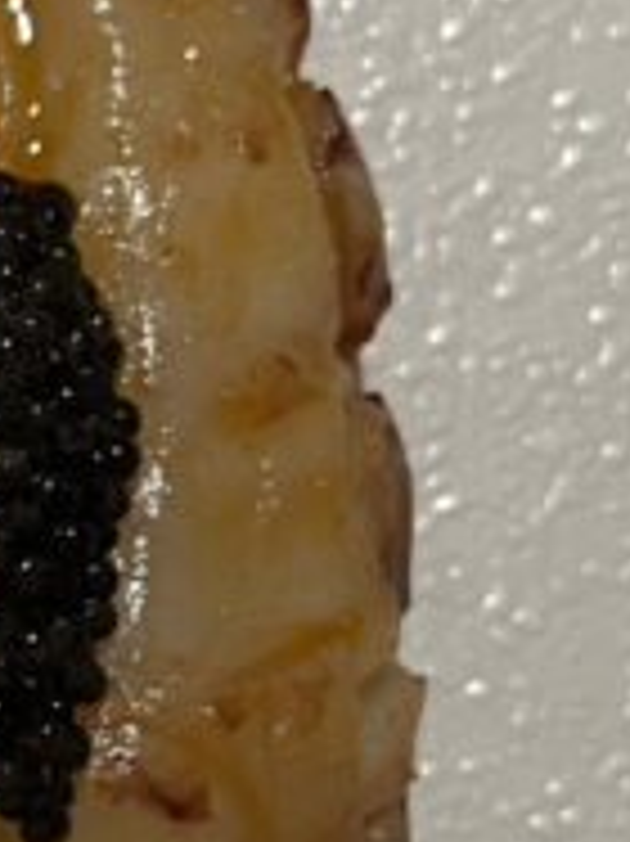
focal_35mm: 139
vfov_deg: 14.1
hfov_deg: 10.1
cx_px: -468
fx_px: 3377
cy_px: 756
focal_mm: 5.7
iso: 320
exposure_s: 1/50
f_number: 1.5
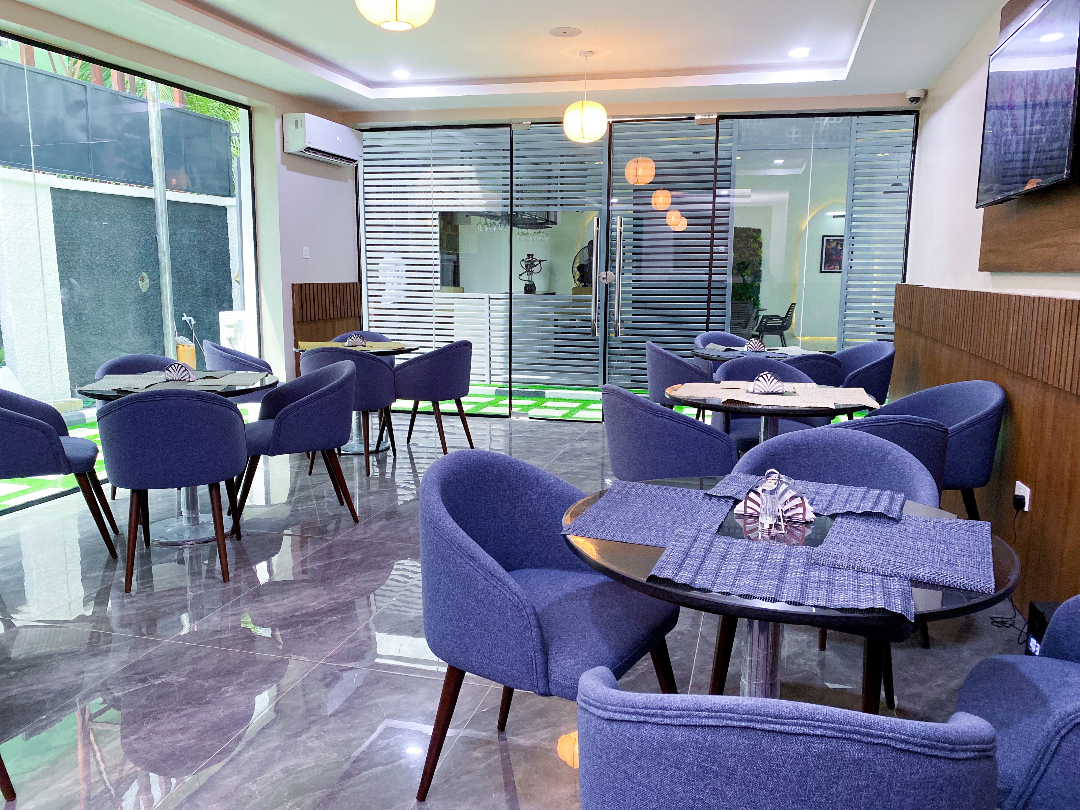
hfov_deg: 67.3
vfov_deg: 53.1
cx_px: 540
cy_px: 405
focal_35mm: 26
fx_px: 811
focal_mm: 4.25
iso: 320
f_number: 1.8
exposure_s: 1/60
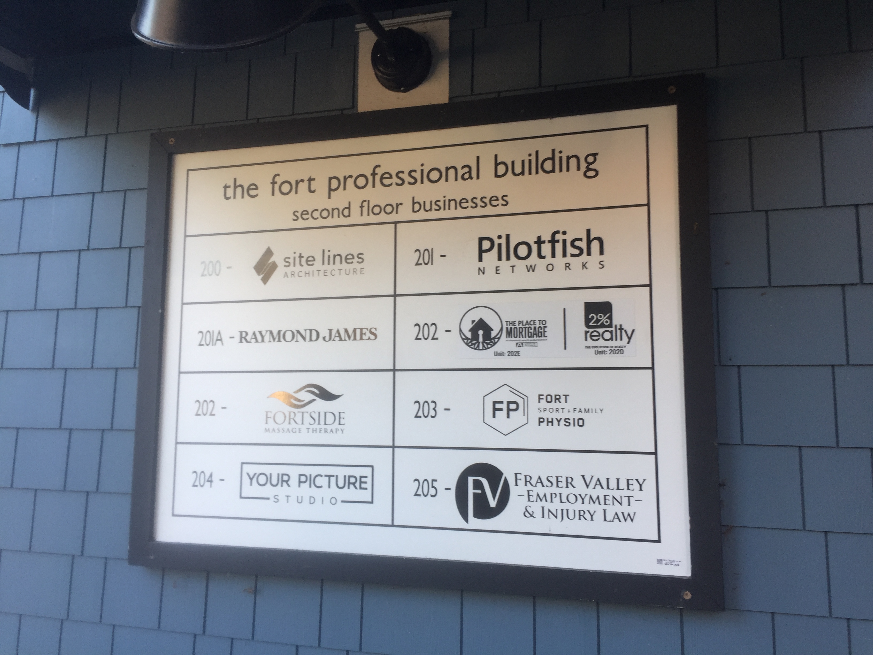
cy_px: 328
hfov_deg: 61.7
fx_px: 731
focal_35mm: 29
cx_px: 436
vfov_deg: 48.2
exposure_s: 1/30
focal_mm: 4.15
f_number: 2.2
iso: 32
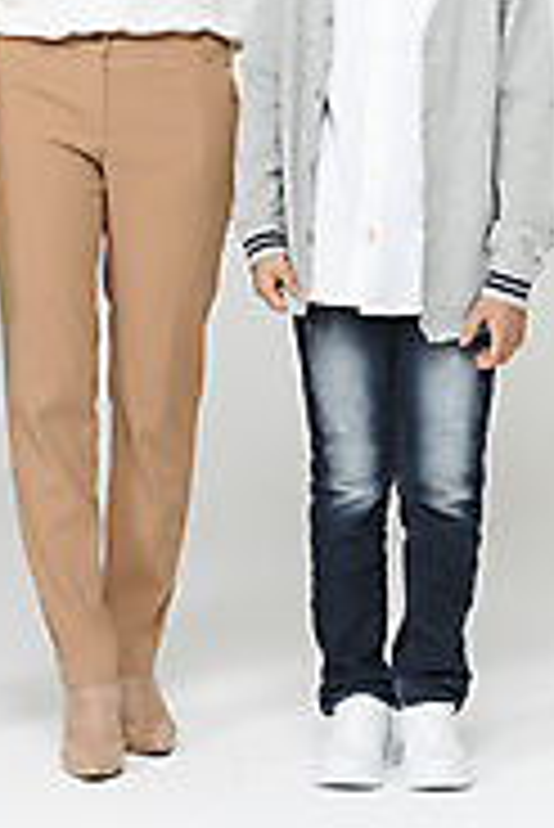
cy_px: 36
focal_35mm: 178
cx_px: 106
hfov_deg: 7.7
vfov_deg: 11.4
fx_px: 4101
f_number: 14
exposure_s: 1/125
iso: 100
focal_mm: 82
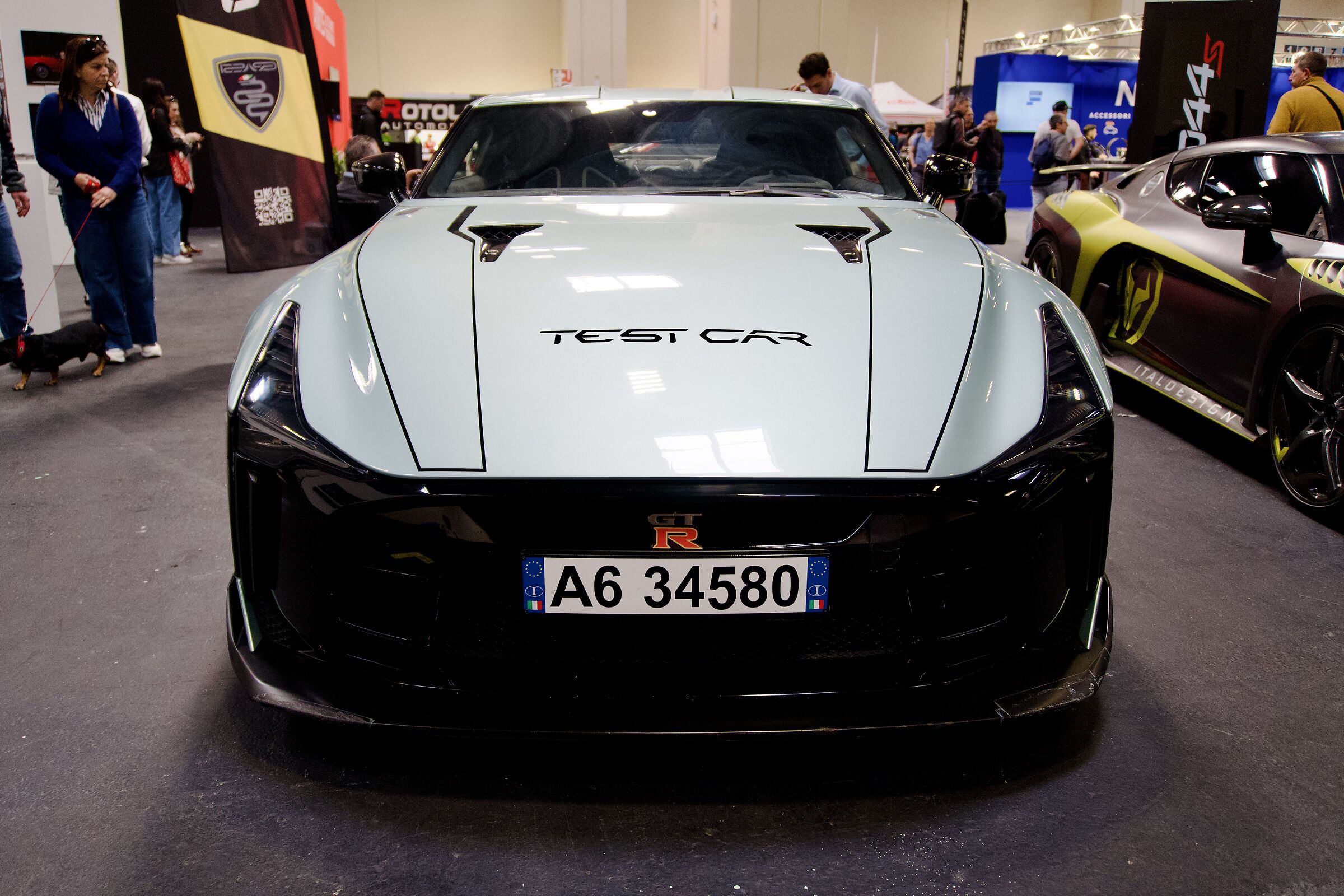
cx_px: 672
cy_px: 448
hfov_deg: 61.9
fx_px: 1120
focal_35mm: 30
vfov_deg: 43.6
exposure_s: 1/160
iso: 1000
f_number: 4
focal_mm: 20
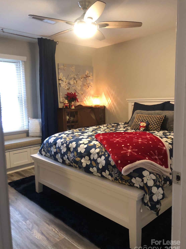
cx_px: 91
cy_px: 128
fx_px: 208
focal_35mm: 29
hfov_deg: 48.2
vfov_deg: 61.7
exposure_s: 1/5
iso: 80
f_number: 1.8
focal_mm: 3.99
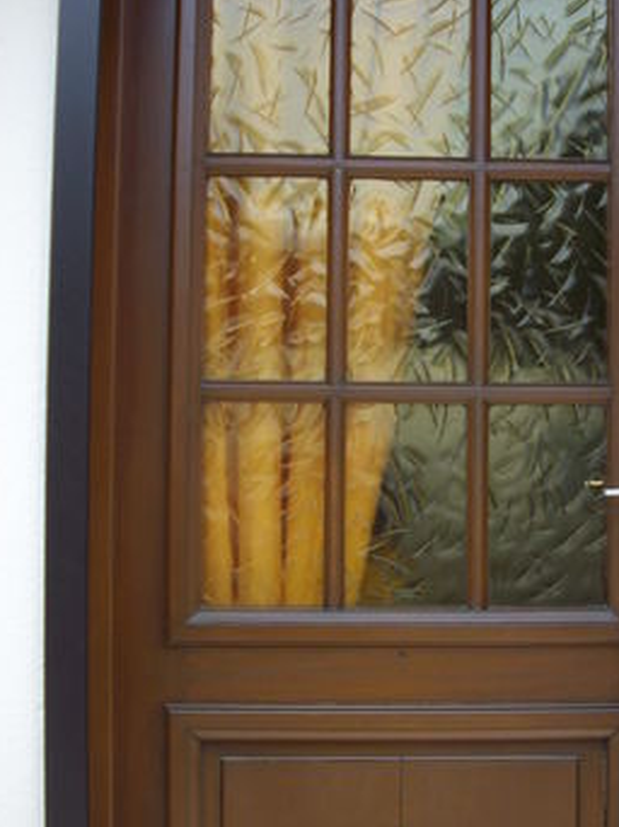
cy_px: 355
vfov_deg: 29.8
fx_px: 1552
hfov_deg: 22.3
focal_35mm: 65
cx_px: 474
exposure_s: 1/320
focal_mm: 6.2
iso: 80
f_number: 2.8
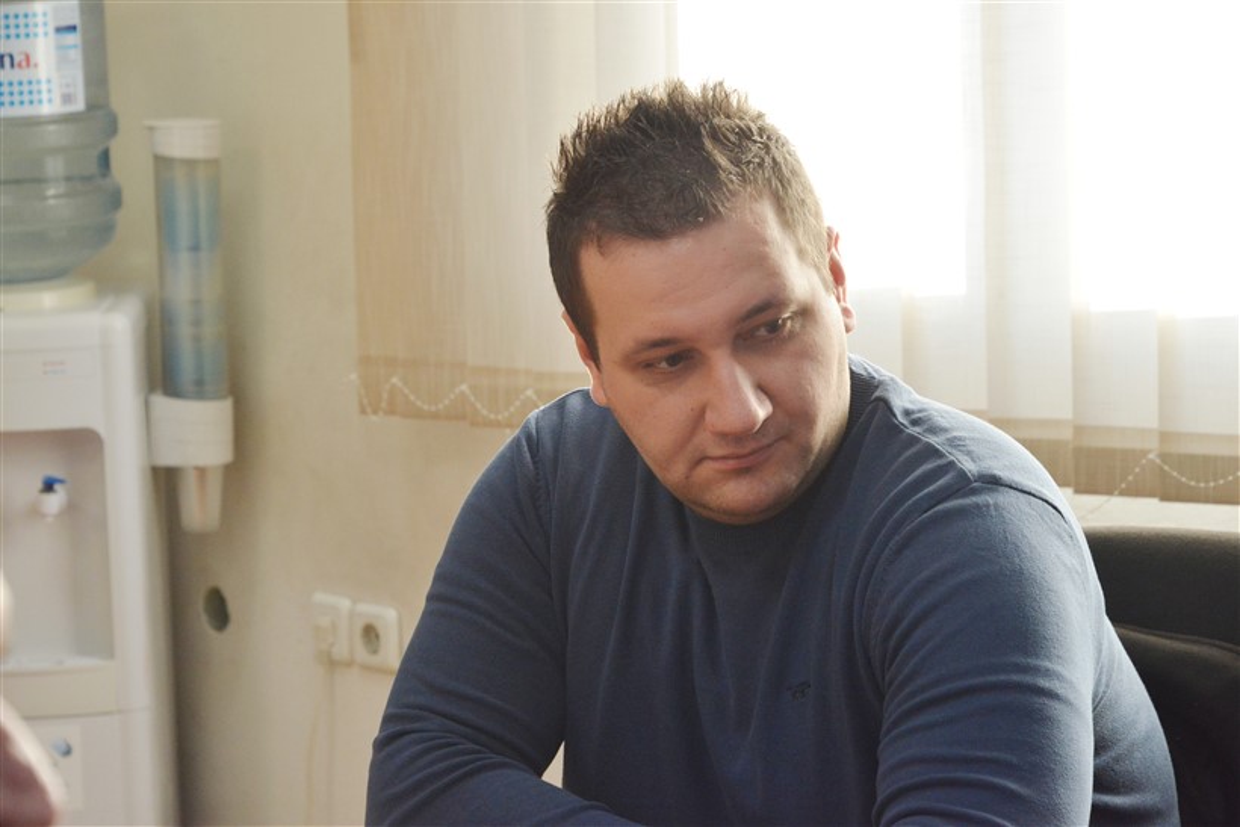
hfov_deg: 16.8
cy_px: 414
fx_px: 4203
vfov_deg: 11.2
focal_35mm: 122
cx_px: 620
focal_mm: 122
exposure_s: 1/250
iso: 4000
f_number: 8
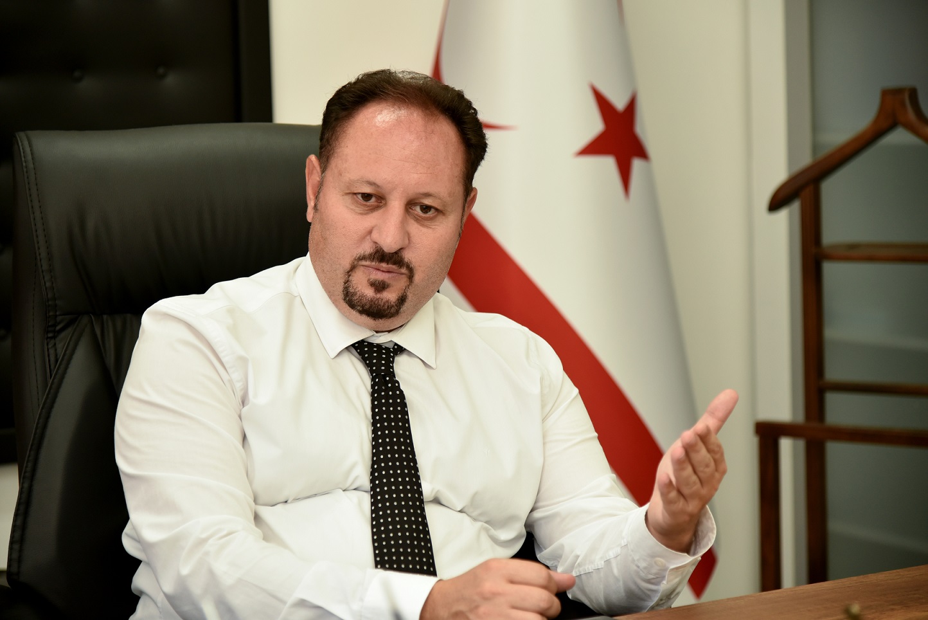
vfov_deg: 14.9
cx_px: 464
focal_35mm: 92
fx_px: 2372
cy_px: 310
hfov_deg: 22.1
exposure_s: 1/125
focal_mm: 92
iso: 800
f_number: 4
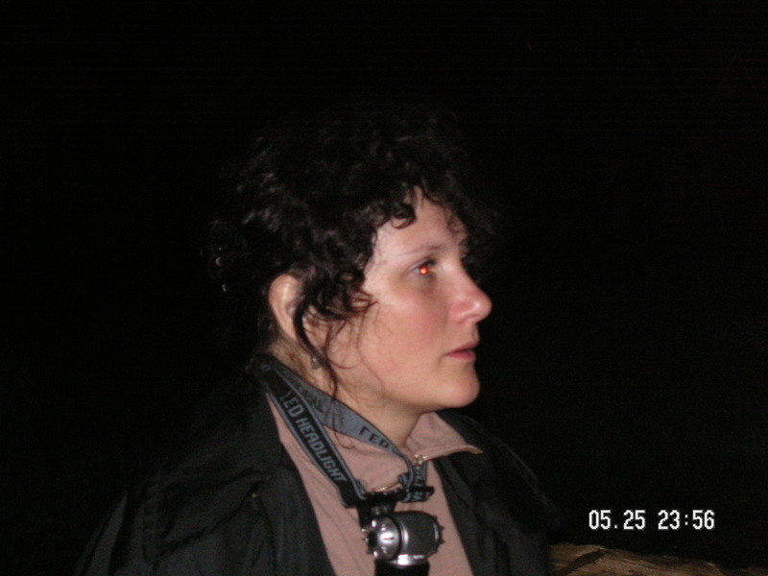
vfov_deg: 14.1
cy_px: 288
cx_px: 384
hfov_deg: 18.7
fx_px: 2330
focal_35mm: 105
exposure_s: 1/105
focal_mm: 17.1
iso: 160
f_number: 5
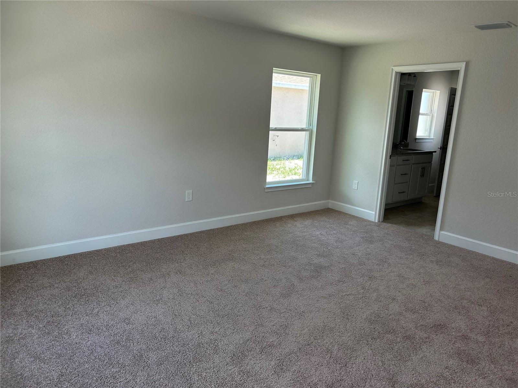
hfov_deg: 67.3
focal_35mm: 26
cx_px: 259
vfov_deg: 53.1
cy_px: 194
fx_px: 389
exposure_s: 1/176
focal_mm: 5.7
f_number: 1.5
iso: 50
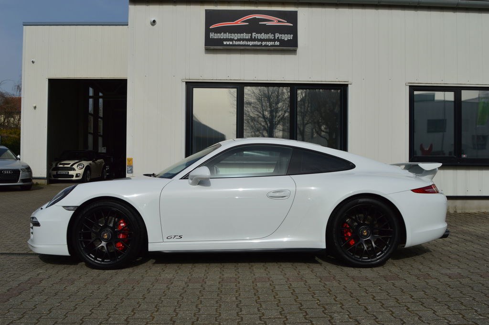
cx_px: 244
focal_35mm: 36
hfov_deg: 53.2
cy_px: 162
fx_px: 488
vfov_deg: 36.8
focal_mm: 24
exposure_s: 1/400
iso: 100
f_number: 10
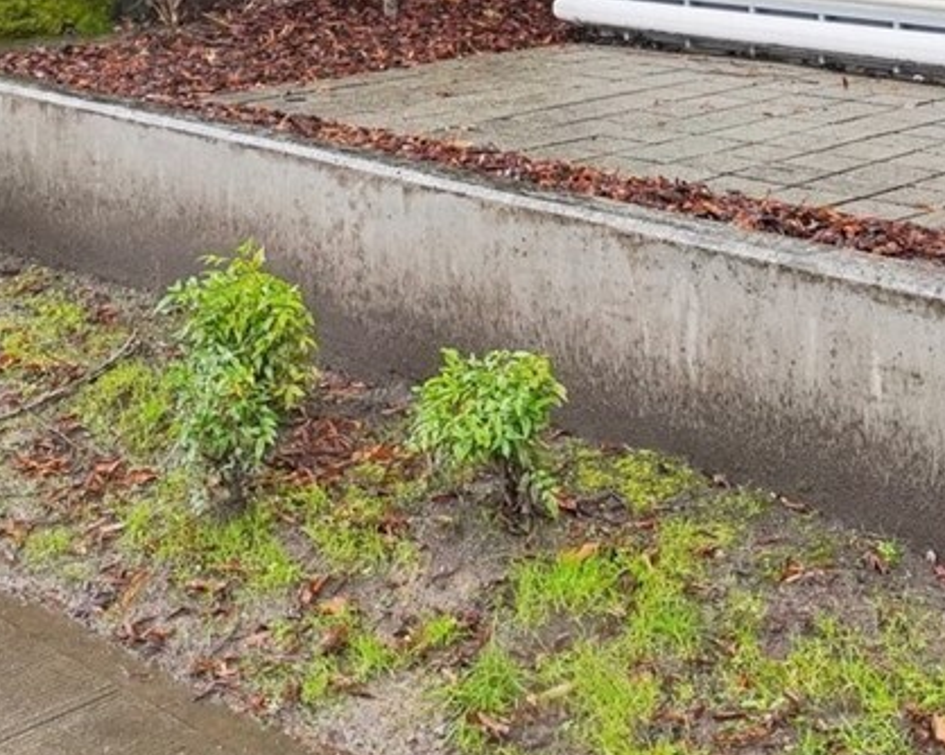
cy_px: -173
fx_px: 1705
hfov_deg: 31.0
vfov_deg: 22.8
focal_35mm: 61
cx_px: 458
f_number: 8
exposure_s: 1/25
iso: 1600
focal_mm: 16
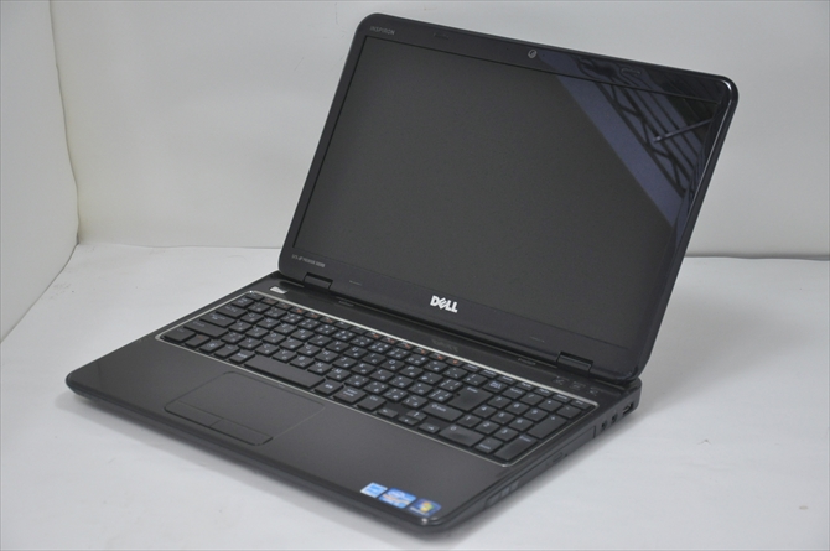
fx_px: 1727
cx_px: 415
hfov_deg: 27.0
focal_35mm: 75
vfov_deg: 18.1
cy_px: 276
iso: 800
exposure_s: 1/60
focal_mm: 50
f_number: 5
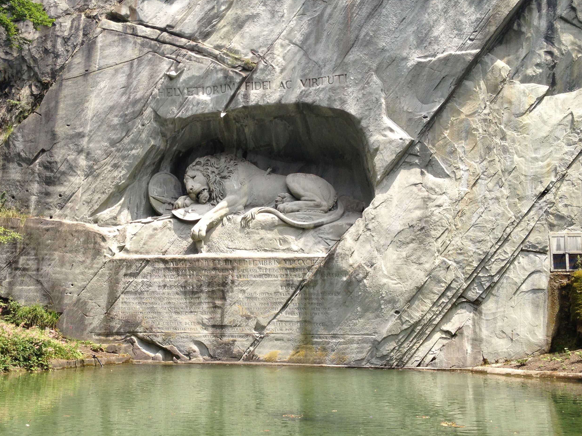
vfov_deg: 31.5
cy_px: 224
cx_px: 234
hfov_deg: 41.1
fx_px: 774
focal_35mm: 46
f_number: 2.4
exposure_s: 1/673
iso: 50
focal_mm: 4.28
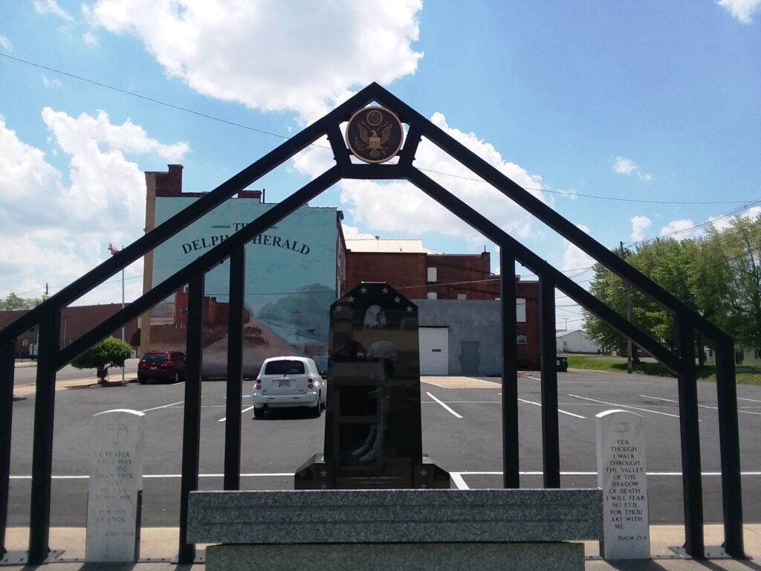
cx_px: 380
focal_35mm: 29
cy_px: 286
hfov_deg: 61.7
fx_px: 638
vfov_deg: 48.2
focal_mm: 2.47
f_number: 1.9
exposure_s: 1/2355
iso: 40
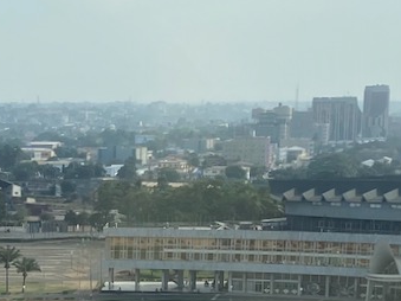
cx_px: -1
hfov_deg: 16.8
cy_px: 395
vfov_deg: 12.5
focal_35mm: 115
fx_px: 1332
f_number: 1.8
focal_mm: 4.25
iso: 32
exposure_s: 1/748
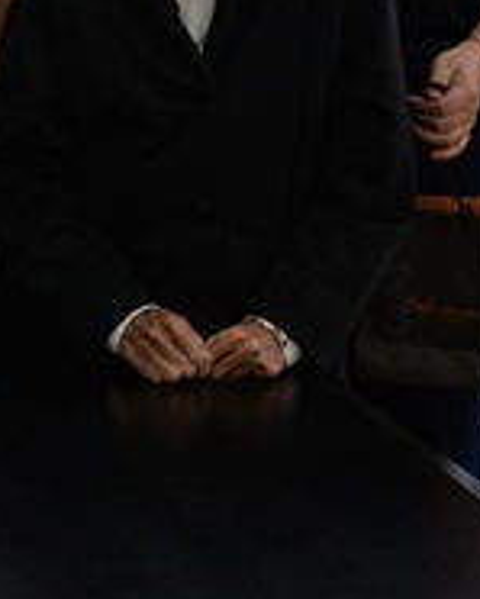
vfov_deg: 10.6
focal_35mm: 176
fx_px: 3123
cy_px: -303
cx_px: -222
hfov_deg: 8.6
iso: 2500
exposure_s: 1/800
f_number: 3.5
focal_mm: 34
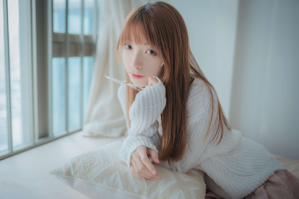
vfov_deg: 37.9
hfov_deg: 54.4
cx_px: 150
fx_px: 291
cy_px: 100
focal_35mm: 35
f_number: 1.8
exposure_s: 1/160
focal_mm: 35
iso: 1000
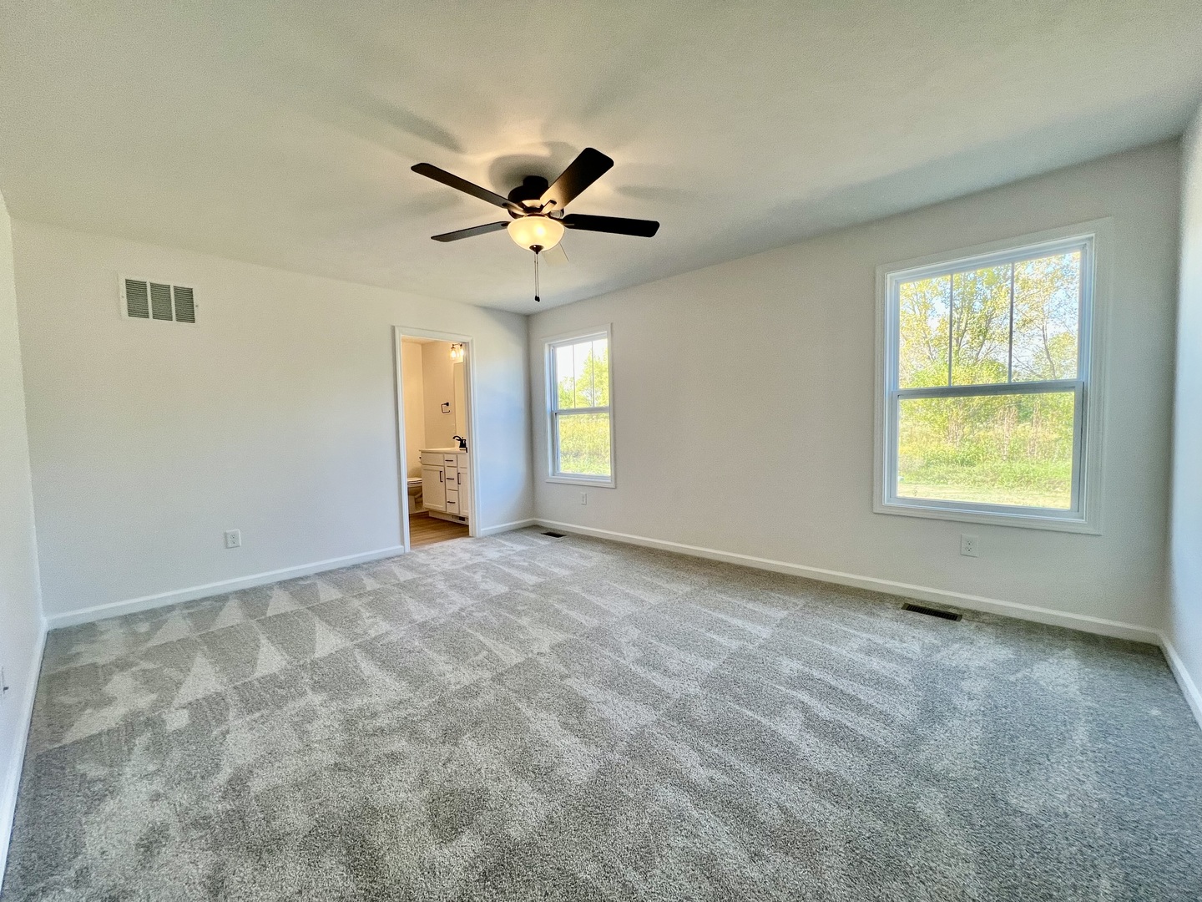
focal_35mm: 13
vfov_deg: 89.9
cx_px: 601
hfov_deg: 106.2
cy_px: 451
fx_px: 451
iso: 80
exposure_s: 1/120
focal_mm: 1.57
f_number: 1.8
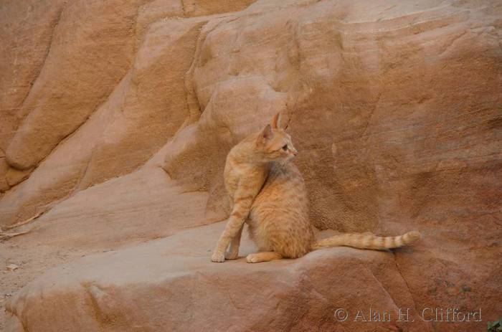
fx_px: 2817
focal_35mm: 202
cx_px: 251
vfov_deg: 6.7
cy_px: 166
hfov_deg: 10.2
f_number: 5.6
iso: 400
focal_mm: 135
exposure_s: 1/200
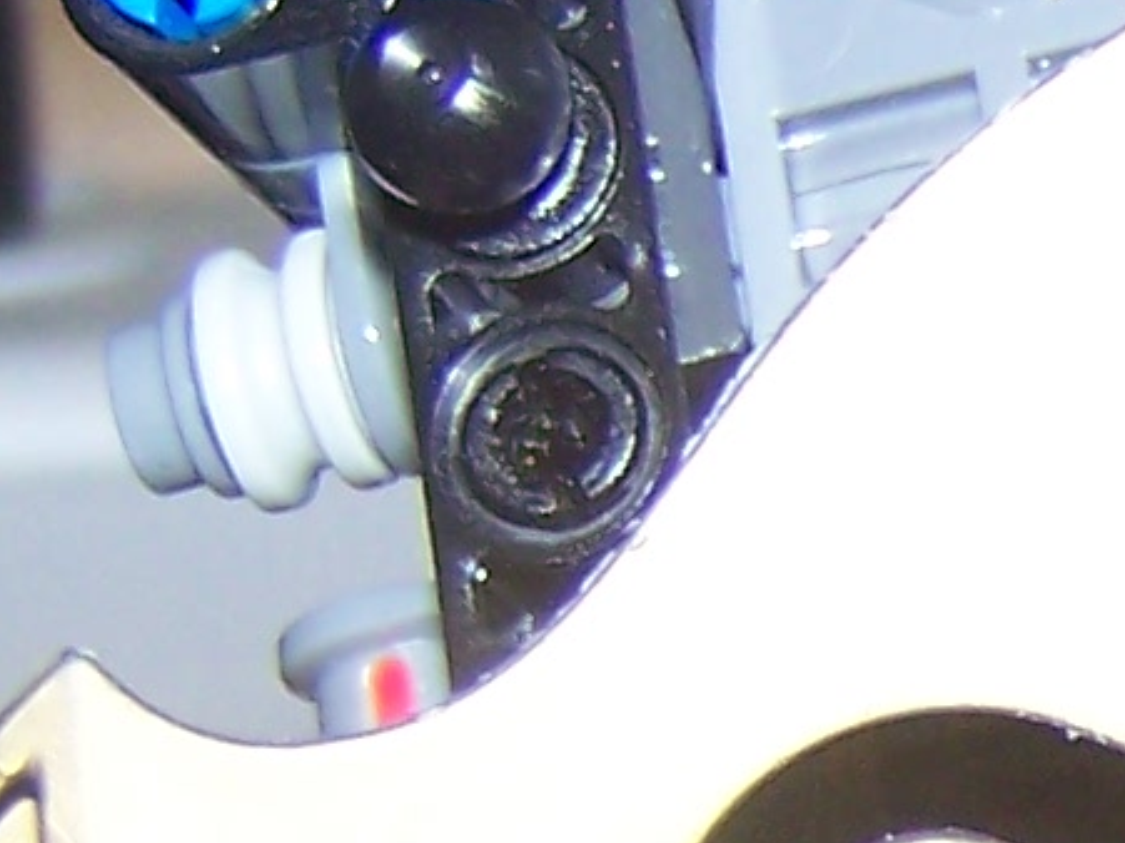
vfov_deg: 5.7
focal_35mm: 259
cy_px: 1282
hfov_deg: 7.2
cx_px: 2632
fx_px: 8415
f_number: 2.8
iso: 80
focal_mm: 6.3
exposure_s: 1/60
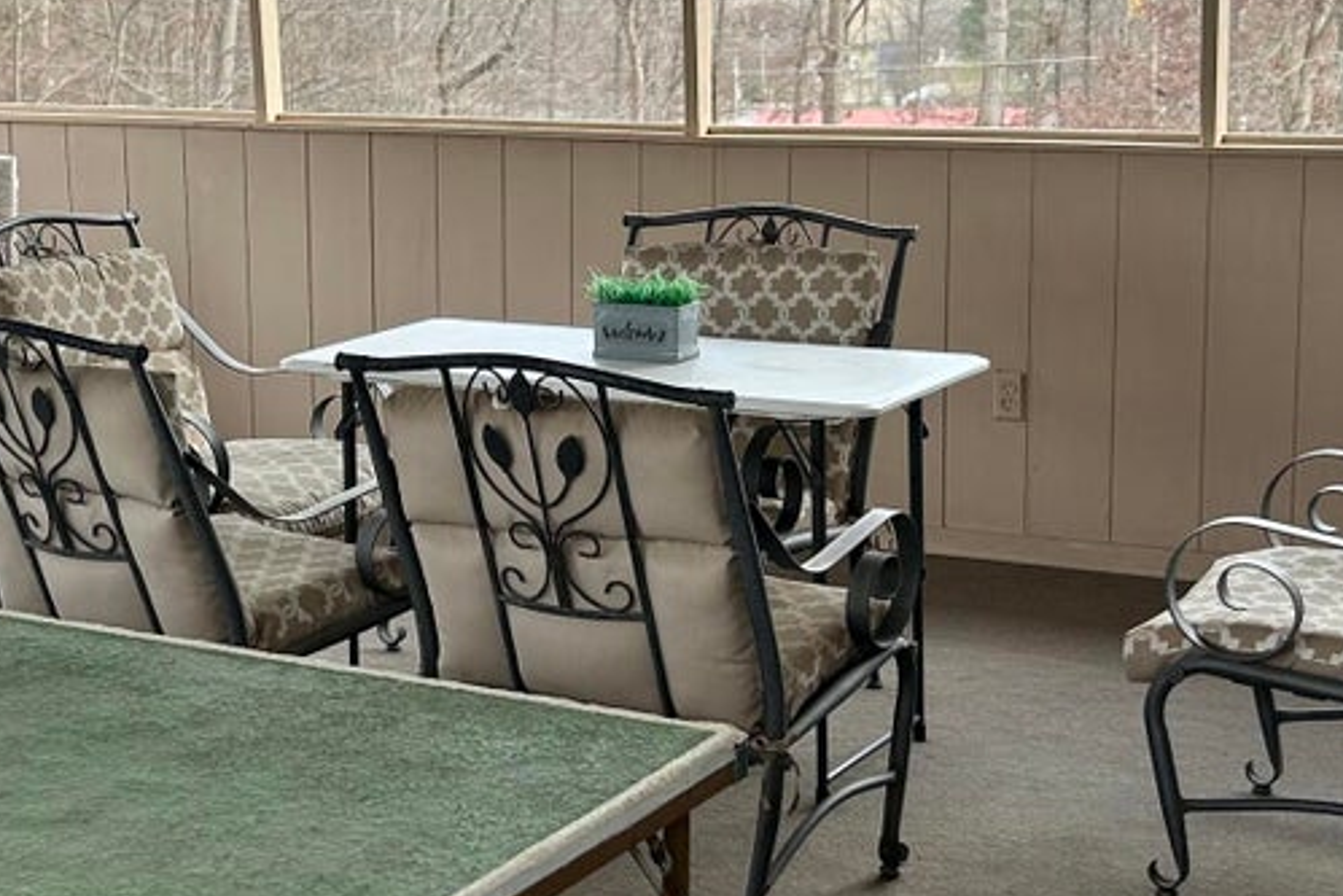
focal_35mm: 74
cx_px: 416
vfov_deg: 18.4
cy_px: 455
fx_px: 2761
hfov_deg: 27.1
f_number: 1.5
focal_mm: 5.7
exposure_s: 1/136
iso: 32
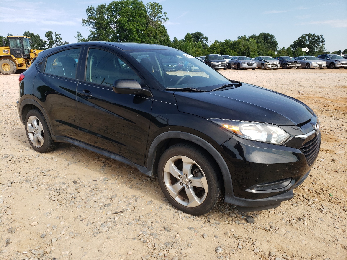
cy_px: 130
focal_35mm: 26
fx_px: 261
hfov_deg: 67.3
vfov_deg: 53.1
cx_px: 174
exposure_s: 1/1667
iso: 50
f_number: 1.5
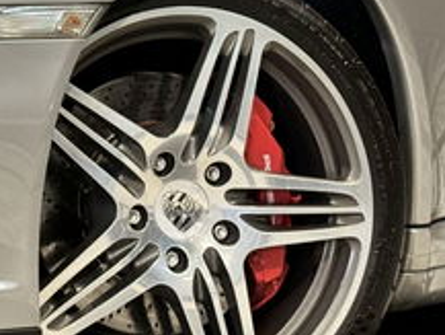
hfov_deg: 11.1
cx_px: -234
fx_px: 2187
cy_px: -43
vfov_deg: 8.7
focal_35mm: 170
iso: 160
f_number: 1.78
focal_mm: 6.86
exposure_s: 1/50
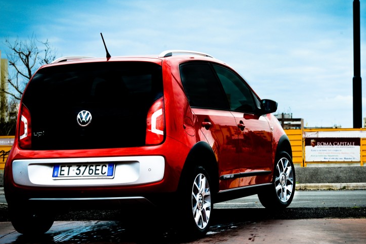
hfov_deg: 17.8
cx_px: 187
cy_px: 134
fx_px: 1169
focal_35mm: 115
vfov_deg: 11.9
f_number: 9
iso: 400
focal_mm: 92
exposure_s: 1/320
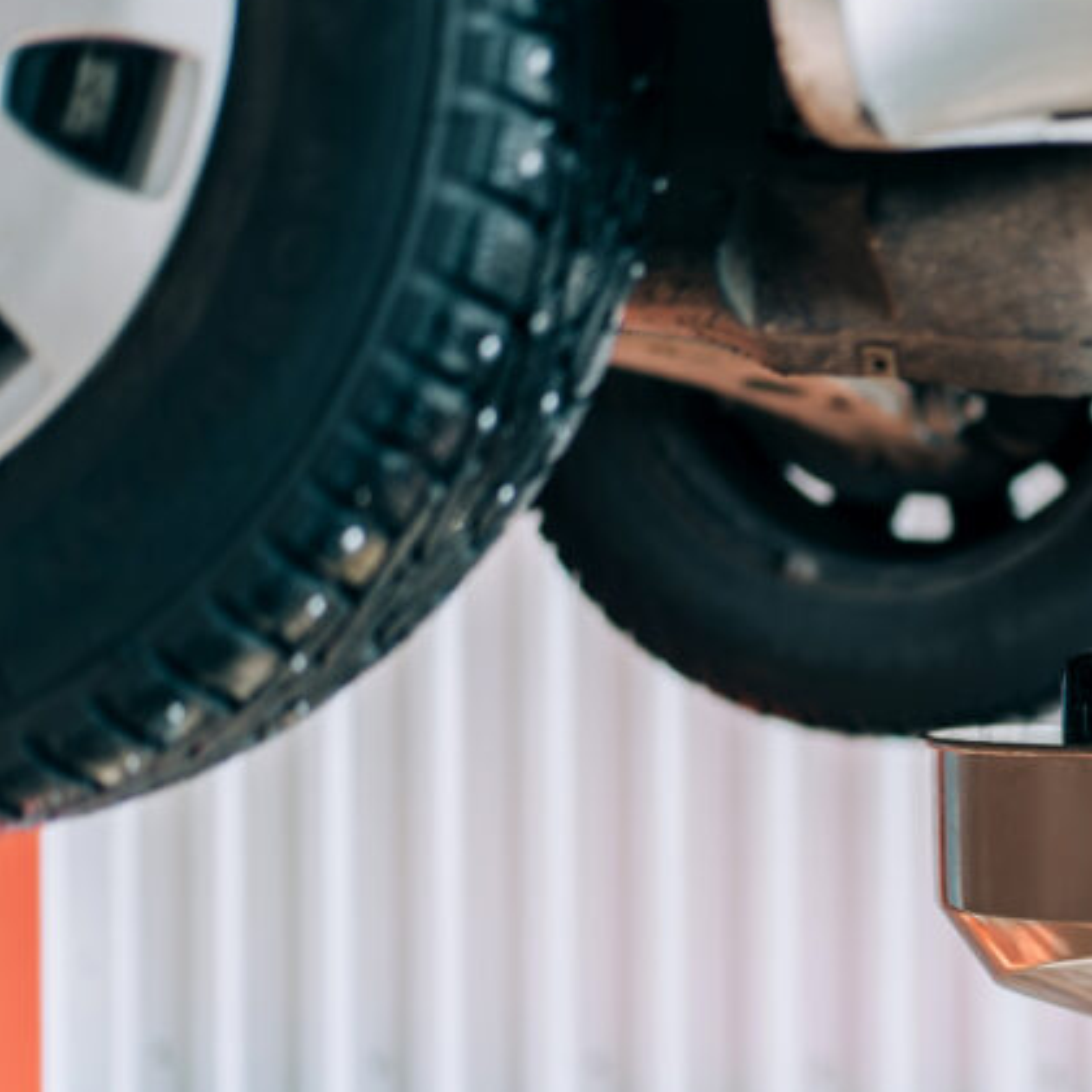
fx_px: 4069
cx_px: 1245
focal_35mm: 114
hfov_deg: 14.9
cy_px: 682
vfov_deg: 15.3
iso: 100
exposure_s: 1/125
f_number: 1.8
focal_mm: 55
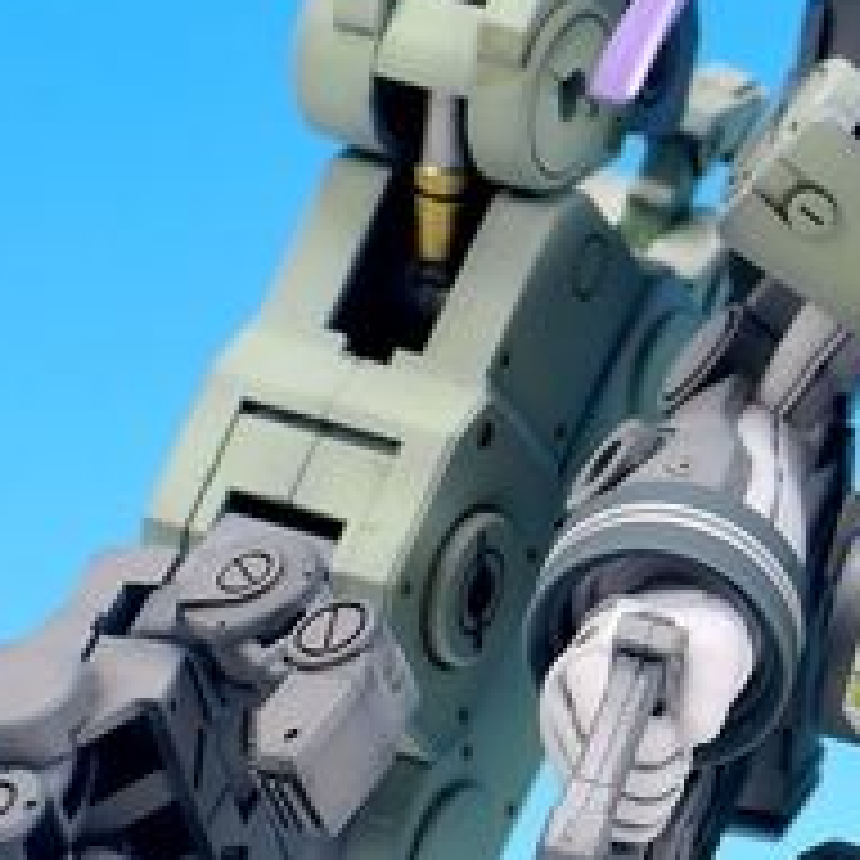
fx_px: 8207
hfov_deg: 5.9
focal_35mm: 292
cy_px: 234
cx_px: 1252
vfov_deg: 6.0
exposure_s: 1
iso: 80
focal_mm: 22.4
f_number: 7.3
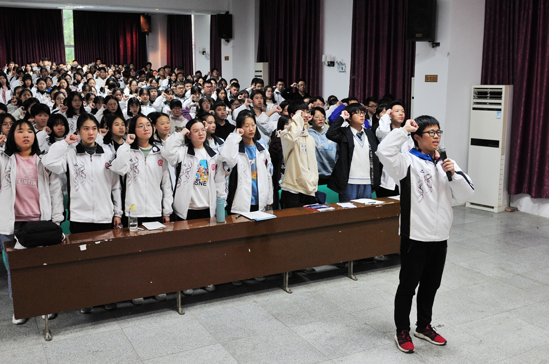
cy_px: 182
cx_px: 274
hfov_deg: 53.2
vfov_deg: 36.8
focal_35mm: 36
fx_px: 548
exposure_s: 1/30
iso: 500
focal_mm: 24
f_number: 3.5
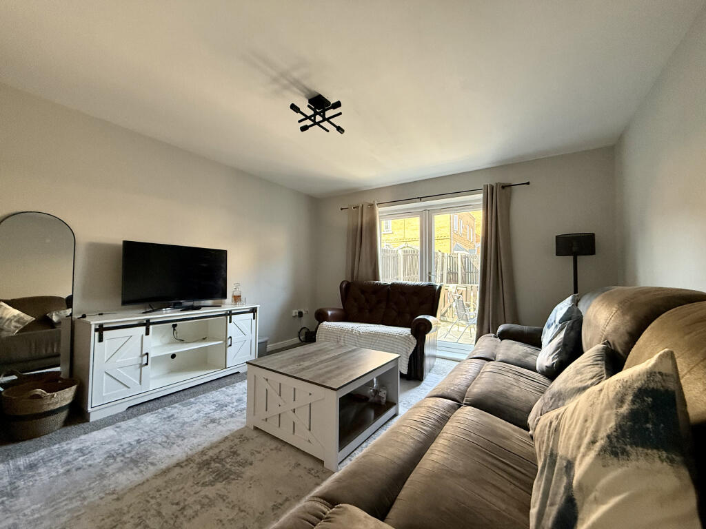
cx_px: 353
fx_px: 286
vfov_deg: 85.7
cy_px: 264
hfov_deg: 102.1
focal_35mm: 14
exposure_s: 1/99
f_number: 2.2
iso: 320
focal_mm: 2.22
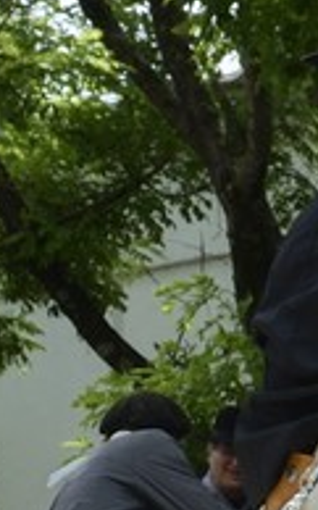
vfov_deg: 7.9
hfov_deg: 4.4
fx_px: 3611
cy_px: 833
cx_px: 1582
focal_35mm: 260
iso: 400
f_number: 9
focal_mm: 31
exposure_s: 1/320
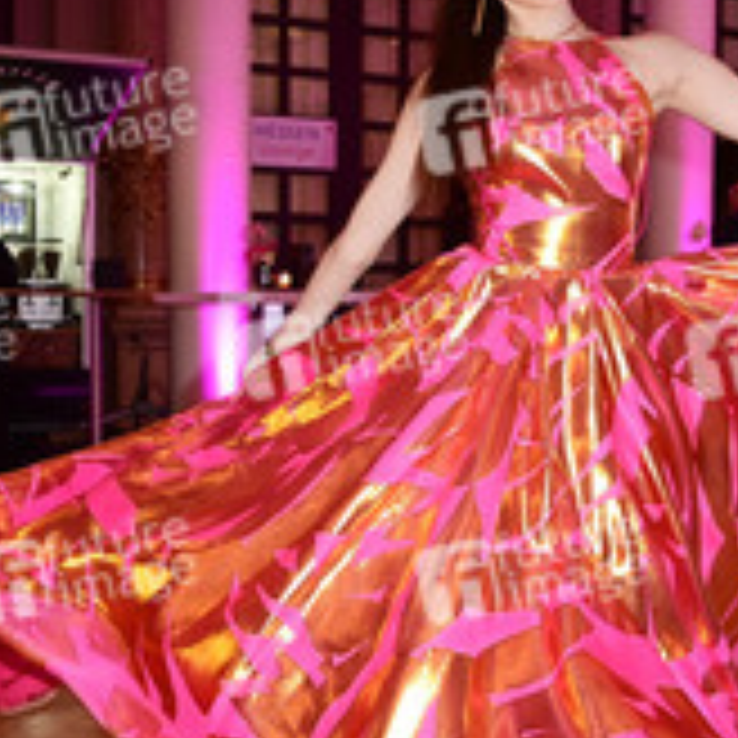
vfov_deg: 30.4
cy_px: 459
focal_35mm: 56
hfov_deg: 30.5
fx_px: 1351
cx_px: 412
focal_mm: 24
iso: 2000
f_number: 5.6
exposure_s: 1/60
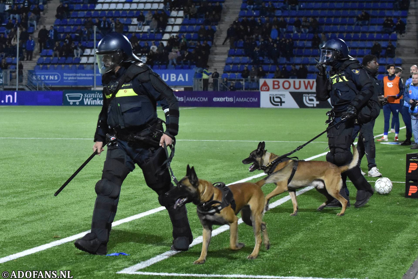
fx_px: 1219
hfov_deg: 19.5
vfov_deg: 13.0
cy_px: 140
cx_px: 209
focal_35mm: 105
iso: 2500
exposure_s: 1/320
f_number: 4
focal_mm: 70
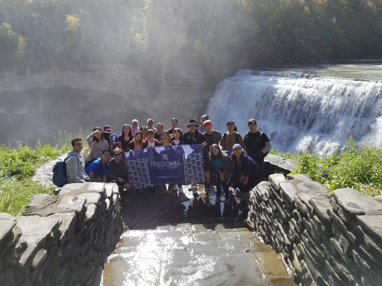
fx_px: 287
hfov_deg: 67.3
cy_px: 143
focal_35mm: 26
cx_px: 191
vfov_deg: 53.1
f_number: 1.7
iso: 50
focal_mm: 4.25
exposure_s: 1/1592
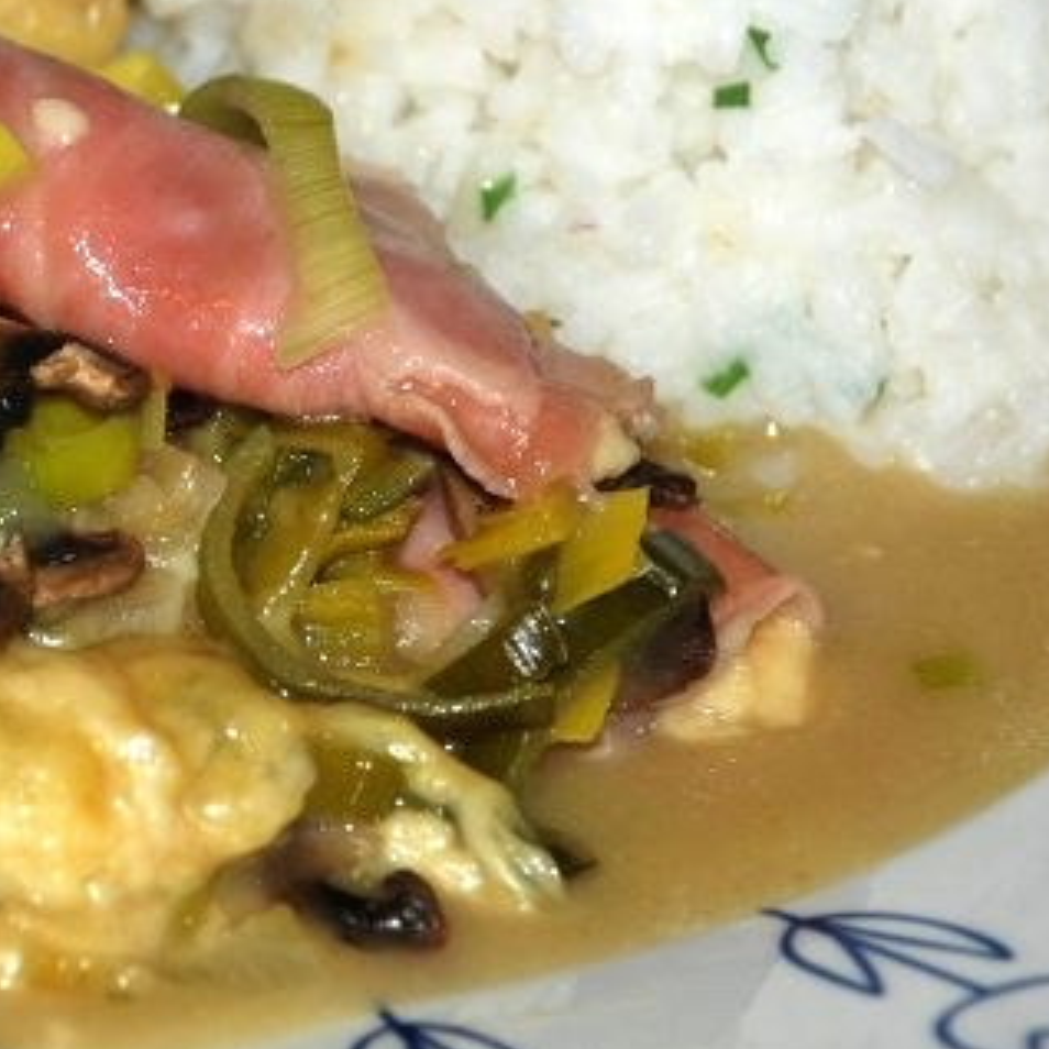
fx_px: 9908
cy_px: 317
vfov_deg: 6.1
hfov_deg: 6.0
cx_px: 76
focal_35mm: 289
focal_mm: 90
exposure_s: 1/60
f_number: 5.6
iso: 160
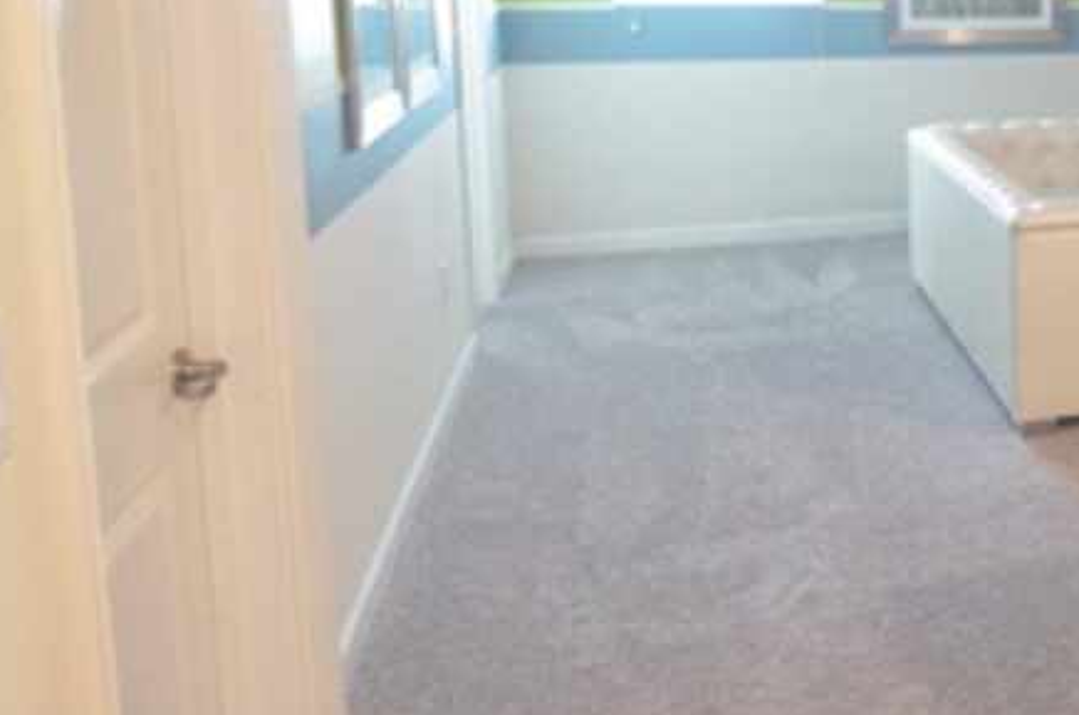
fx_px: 1316
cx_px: 1364
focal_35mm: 44
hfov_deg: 33.8
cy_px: 89
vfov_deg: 29.3
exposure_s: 1/30
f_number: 3.5
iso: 2500
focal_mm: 10
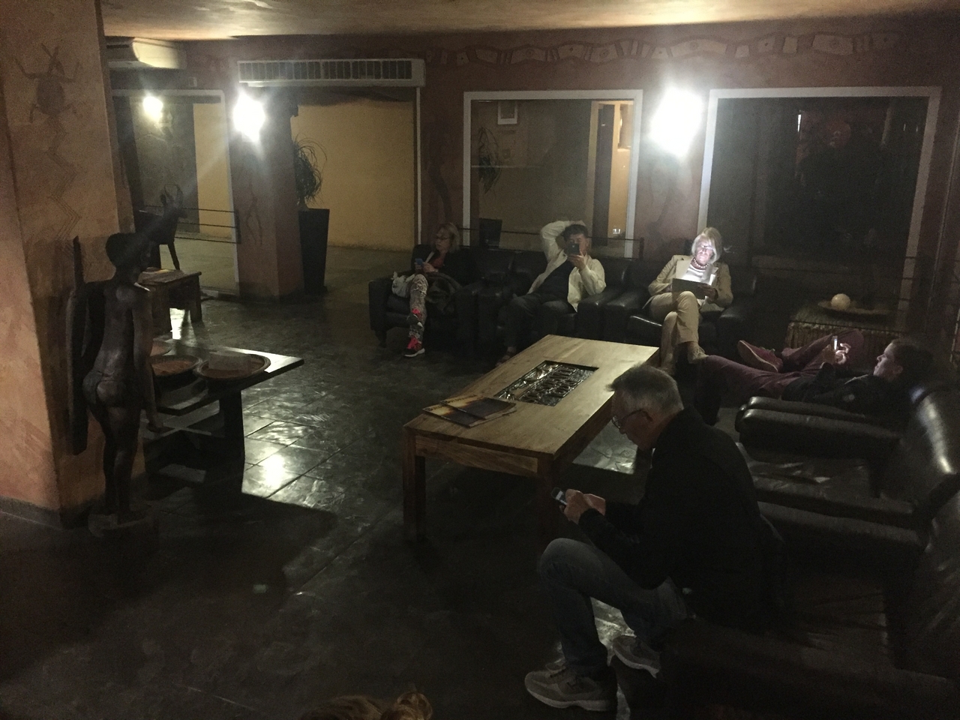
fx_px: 804
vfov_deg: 48.2
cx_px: 480
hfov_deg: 61.7
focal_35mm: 29
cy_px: 360
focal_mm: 4.15
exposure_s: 1/17
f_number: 2.2
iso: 1250
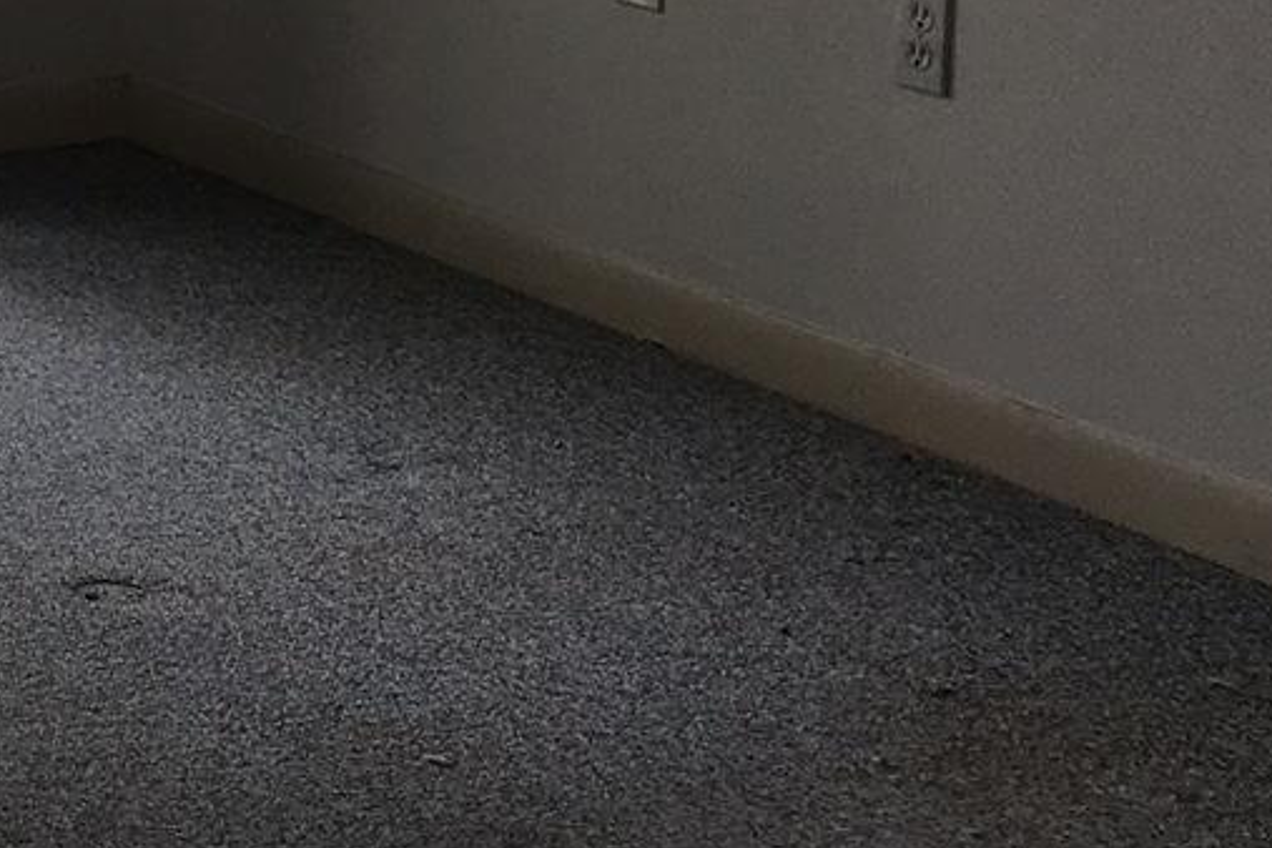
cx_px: -938
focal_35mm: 120
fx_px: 4240
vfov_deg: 11.1
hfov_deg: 15.1
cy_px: -294
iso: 25
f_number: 2.2
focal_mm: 4.15
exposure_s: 1/40
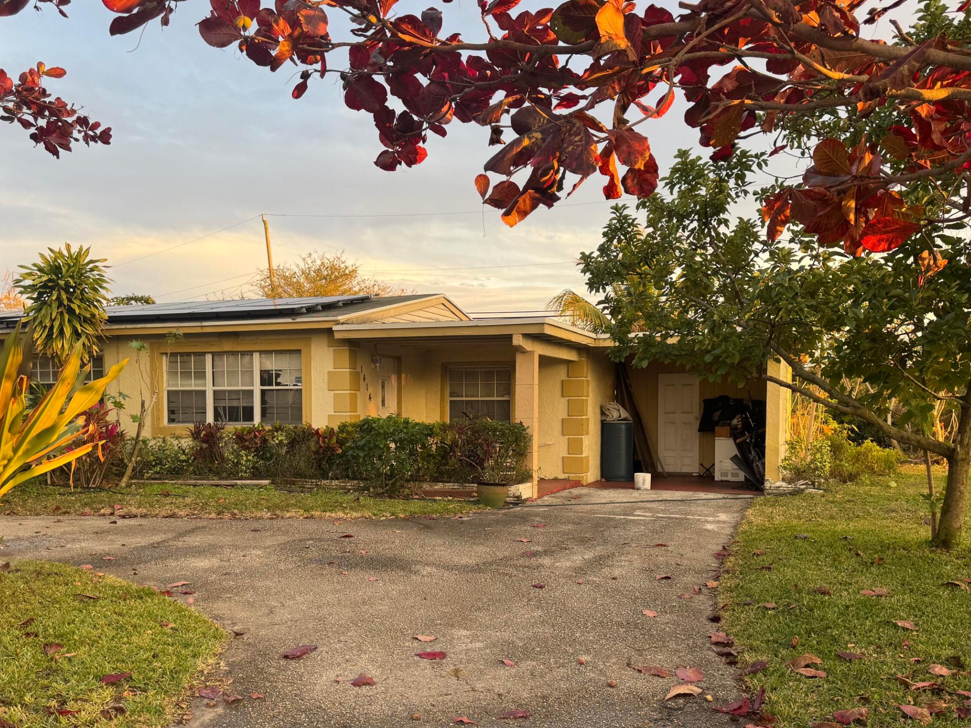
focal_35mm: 32
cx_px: 435
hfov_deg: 56.7
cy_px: 442
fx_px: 898
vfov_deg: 43.9
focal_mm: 6.76
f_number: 1.78
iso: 64
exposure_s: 1/170
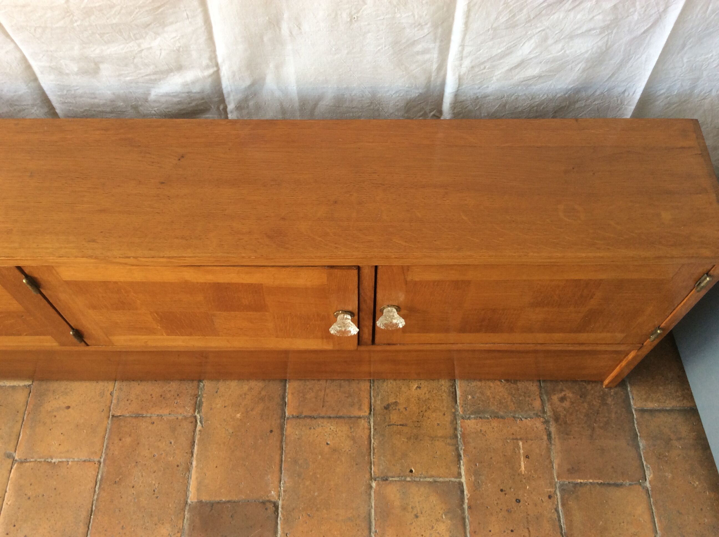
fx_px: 664
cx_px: 360
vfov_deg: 44.1
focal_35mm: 32
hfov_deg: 56.9
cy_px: 268
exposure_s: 1/25
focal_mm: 3.3
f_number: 2.4
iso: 32
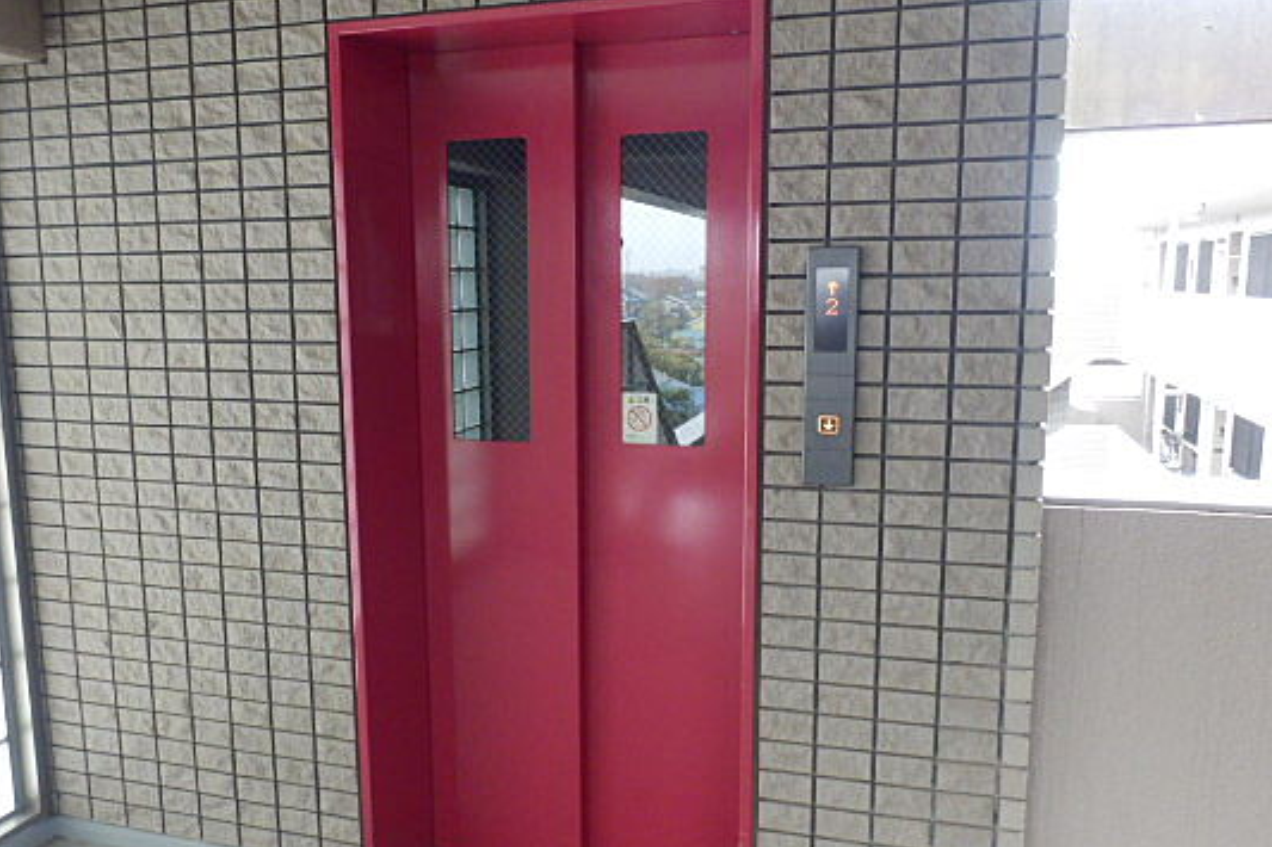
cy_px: 451
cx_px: 587
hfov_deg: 61.9
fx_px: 1060
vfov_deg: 43.6
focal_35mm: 30
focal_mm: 4.2
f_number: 3
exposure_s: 1/30
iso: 500
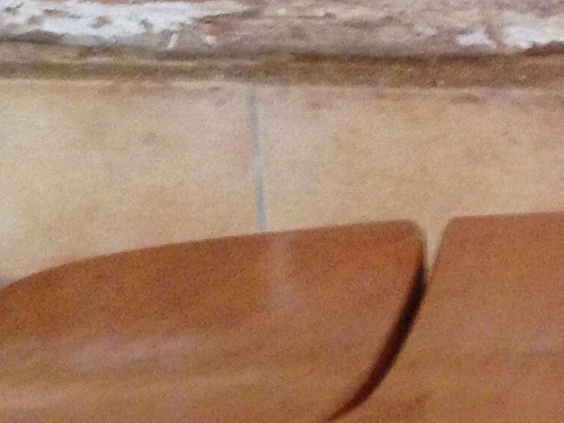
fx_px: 2313
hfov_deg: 13.5
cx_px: 691
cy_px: 109
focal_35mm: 142
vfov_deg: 10.4
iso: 320
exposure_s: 1/17
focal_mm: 4.12
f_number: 2.4
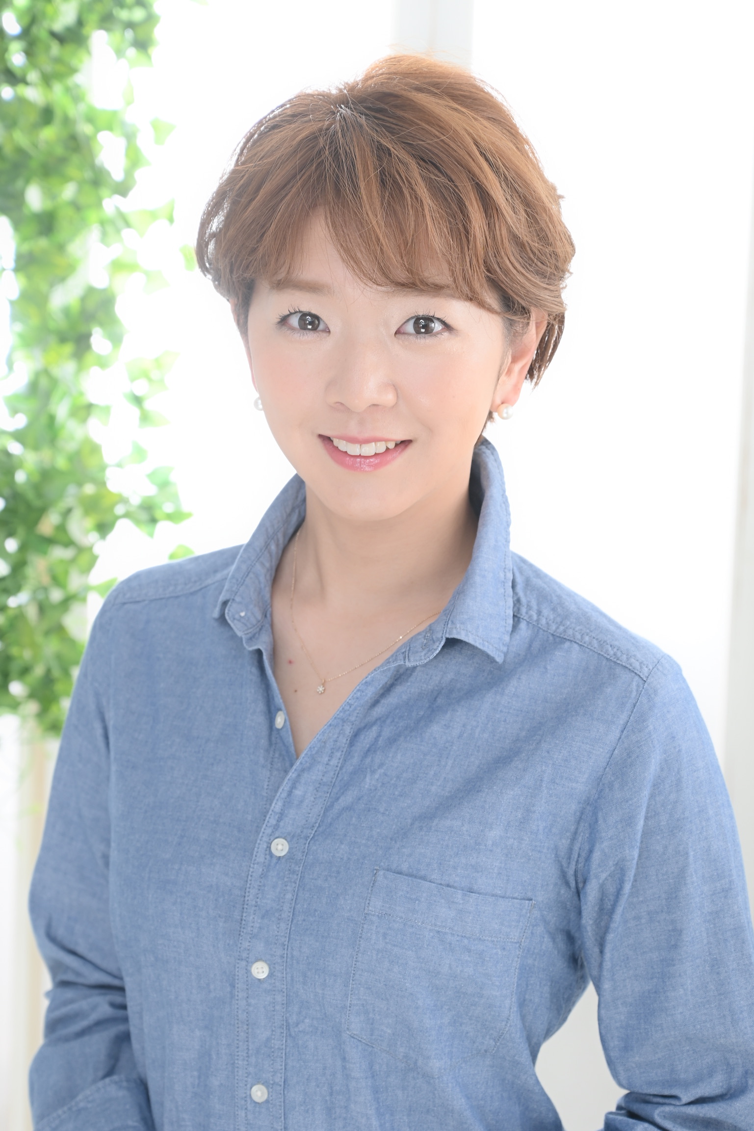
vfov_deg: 19.5
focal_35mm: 105
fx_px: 3298
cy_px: 566
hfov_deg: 13.0
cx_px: 377
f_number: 5
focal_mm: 70
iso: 100
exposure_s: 1/160
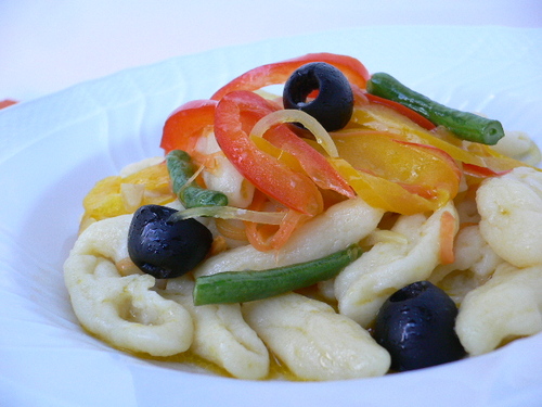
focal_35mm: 35
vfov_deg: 40.7
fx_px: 548
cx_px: 271
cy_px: 204
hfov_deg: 52.6
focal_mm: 5.8
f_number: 2.8
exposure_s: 1/30
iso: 100
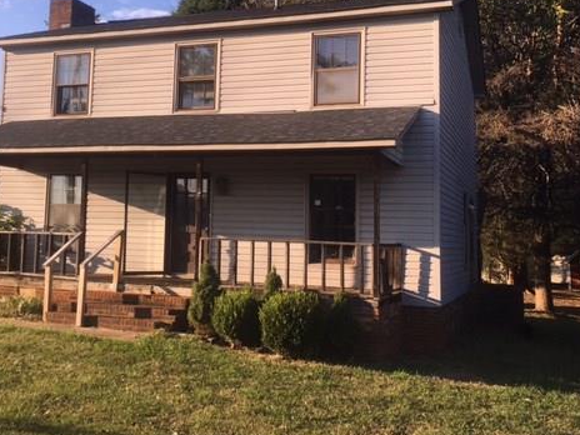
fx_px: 670
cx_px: 274
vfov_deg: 35.8
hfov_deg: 46.8
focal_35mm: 40
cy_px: 164
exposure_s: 1/668
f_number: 2.2
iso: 25
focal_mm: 4.15
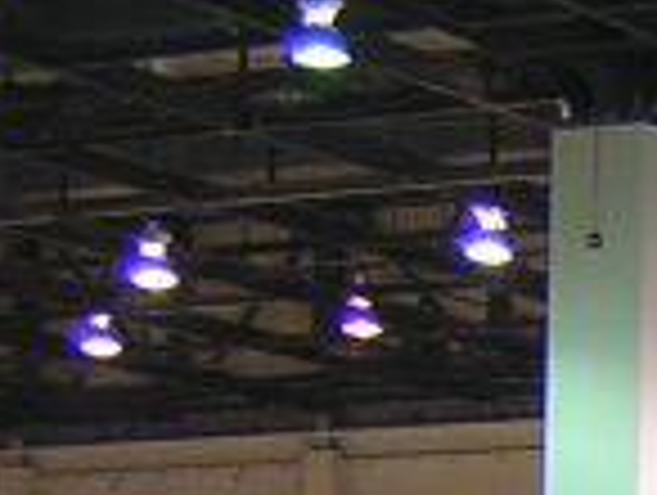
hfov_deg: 9.5
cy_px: 986
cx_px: 1174
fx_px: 3745
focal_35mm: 197
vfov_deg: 7.3
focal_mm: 4.7
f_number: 2.6
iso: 119
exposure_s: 1/3.5
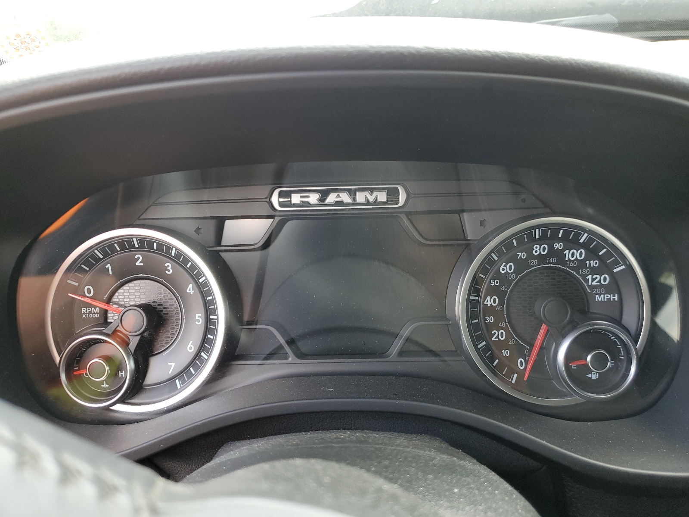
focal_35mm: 26
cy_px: 258
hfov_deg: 67.3
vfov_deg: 53.1
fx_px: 518
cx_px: 344
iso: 77
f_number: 1.5
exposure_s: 1/120
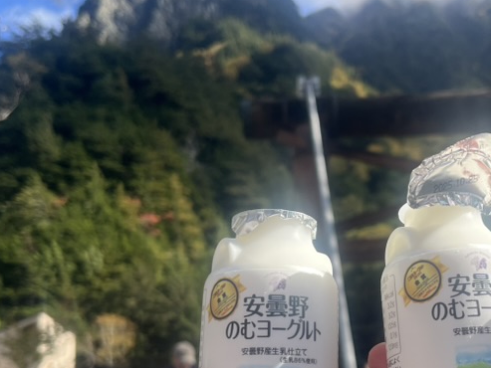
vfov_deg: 26.7
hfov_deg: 35.2
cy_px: 279
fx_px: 766
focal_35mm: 54
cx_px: 332
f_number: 1.6
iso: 50
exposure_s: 1/1580
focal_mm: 5.1
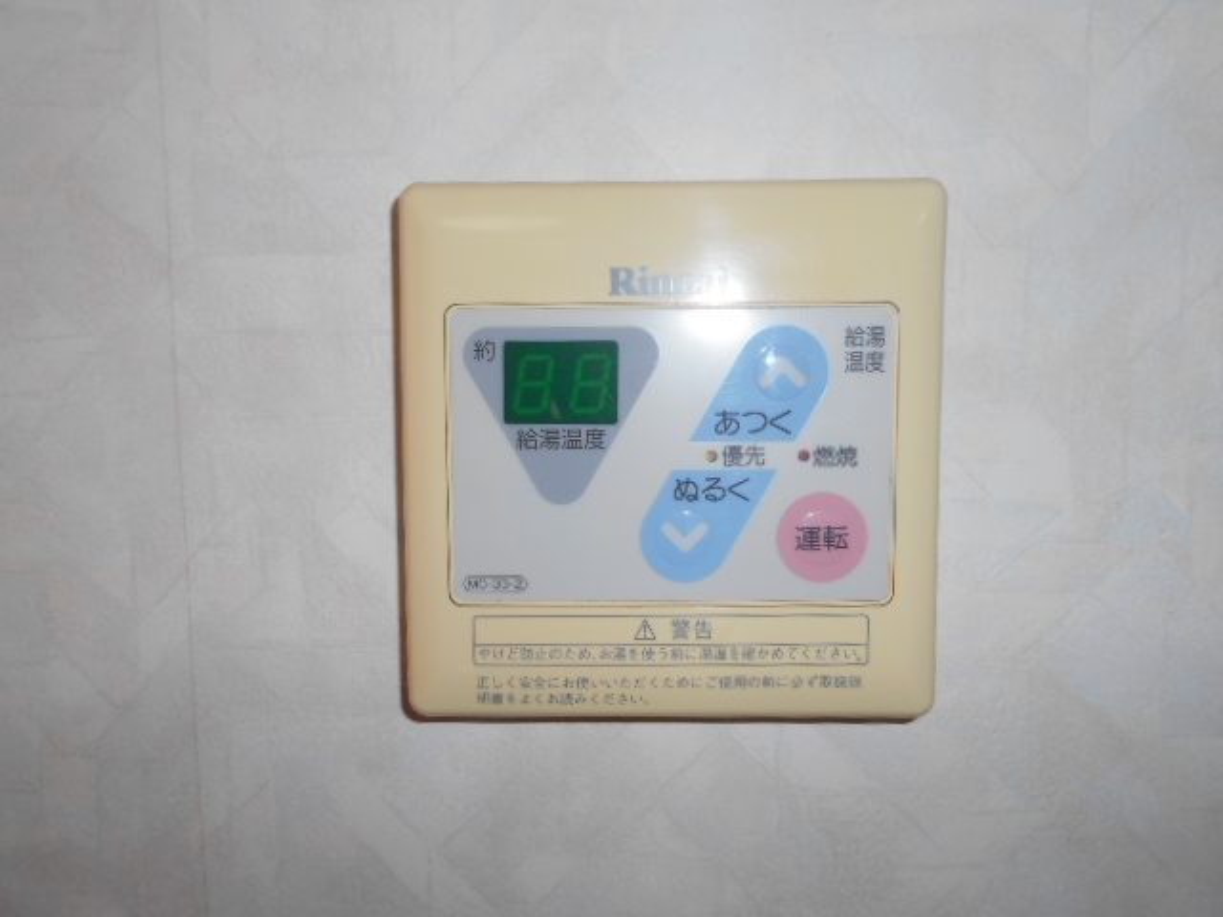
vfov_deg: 53.1
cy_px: 458
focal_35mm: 26
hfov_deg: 67.3
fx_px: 919
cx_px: 612
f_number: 3.2
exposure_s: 1/30
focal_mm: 4.6
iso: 80
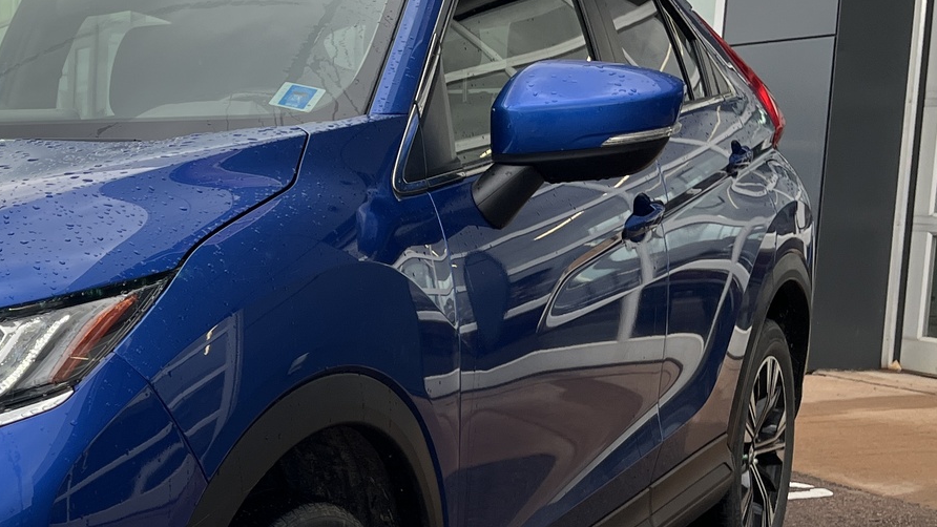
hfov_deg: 29.5
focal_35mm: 65
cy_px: 359
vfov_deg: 18.5
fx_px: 1615
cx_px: -70
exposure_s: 1/639
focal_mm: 5.1
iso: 50
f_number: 1.6
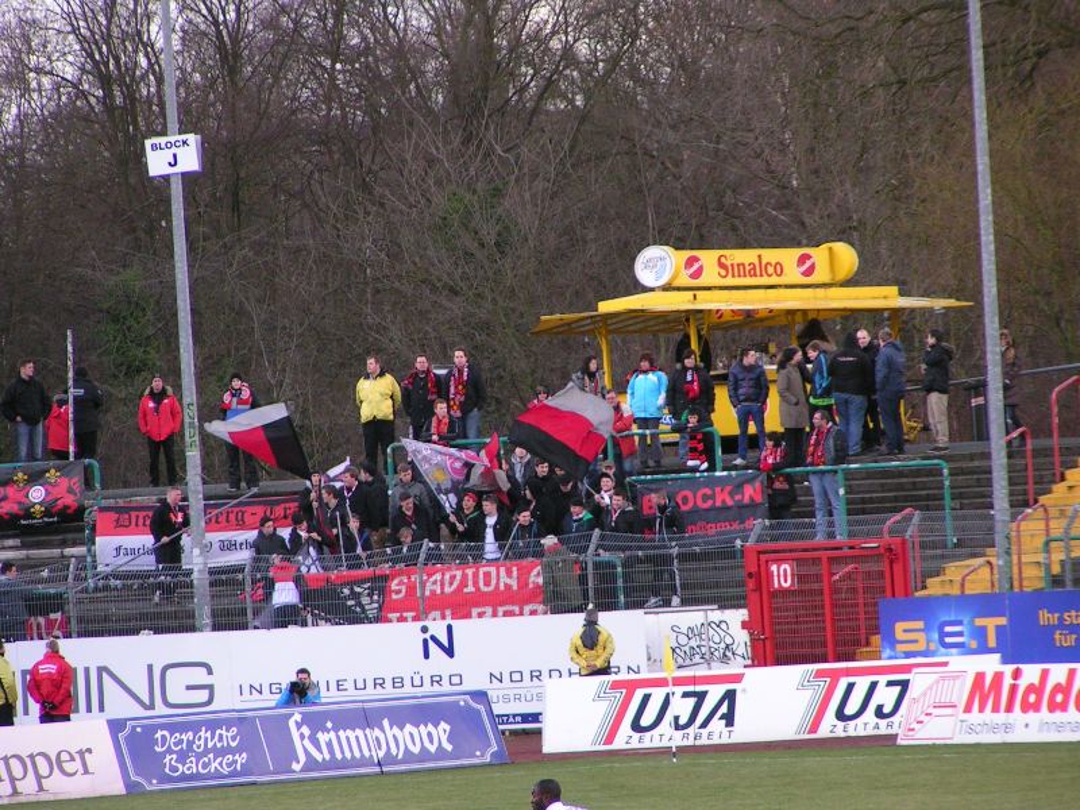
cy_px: 405
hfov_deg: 5.6
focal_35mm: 355
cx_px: 540
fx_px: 11076
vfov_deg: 4.2
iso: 125
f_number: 3.5
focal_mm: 54.2
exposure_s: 1/320
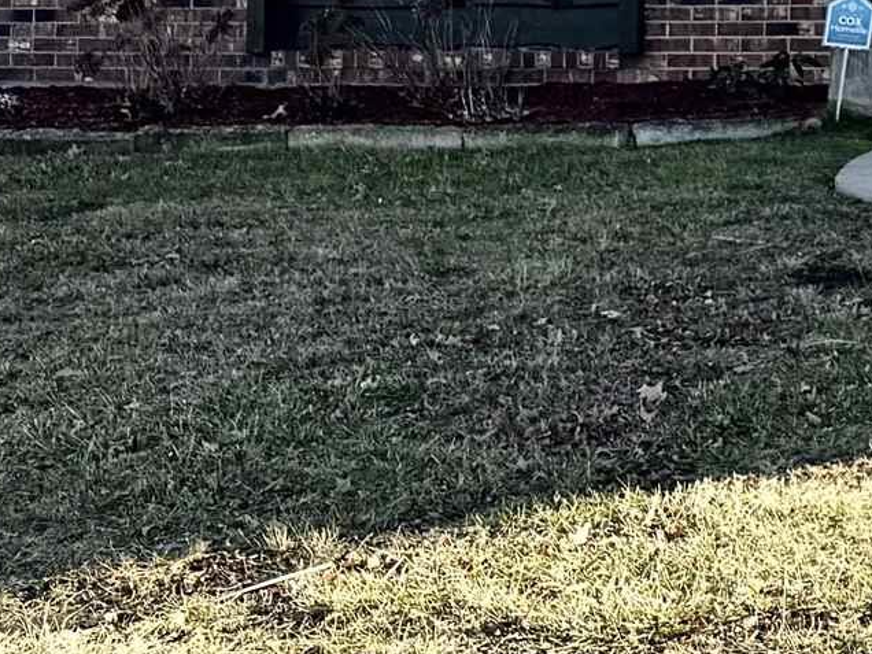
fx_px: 2922
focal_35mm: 116
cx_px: 1758
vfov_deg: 12.2
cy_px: -319
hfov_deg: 14.2
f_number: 1.78
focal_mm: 6.76
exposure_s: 1/1524
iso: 80
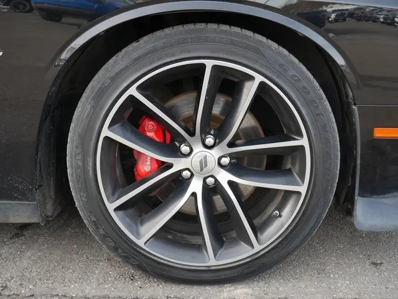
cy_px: 150
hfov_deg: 44.8
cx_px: 199
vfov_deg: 34.4
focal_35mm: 42
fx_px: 483
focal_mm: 21
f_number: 5
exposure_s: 1/80
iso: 200
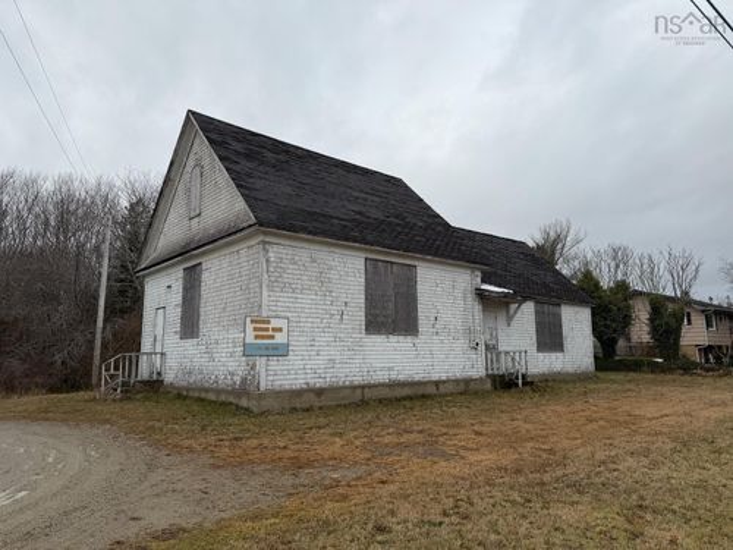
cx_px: 366
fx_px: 508
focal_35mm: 24
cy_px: 275
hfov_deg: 71.6
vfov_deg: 56.8
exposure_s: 1/3425
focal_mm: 6.76
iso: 80
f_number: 1.78
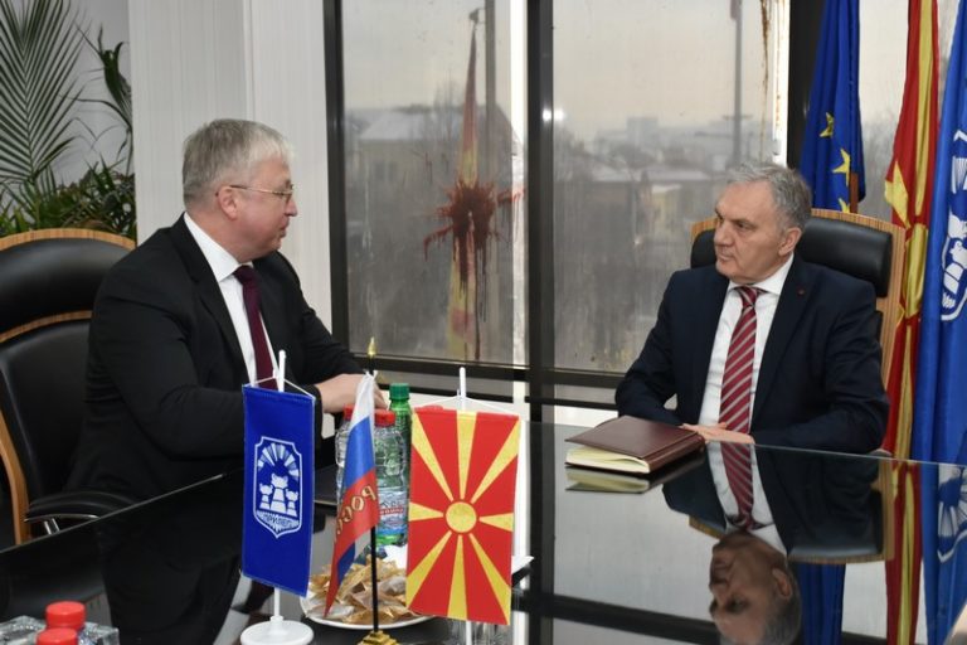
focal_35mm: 48
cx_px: 484
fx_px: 1289
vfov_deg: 28.1
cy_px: 322
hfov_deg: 41.1
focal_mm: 32
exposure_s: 1/80
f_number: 7.1
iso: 800
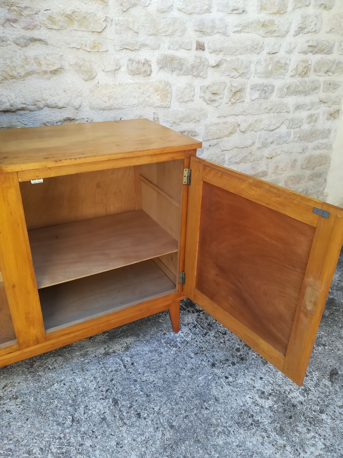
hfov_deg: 53.1
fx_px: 344
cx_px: 172
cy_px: 229
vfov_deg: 67.3
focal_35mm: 26
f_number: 2.2
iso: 80
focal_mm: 3.83
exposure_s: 1/100
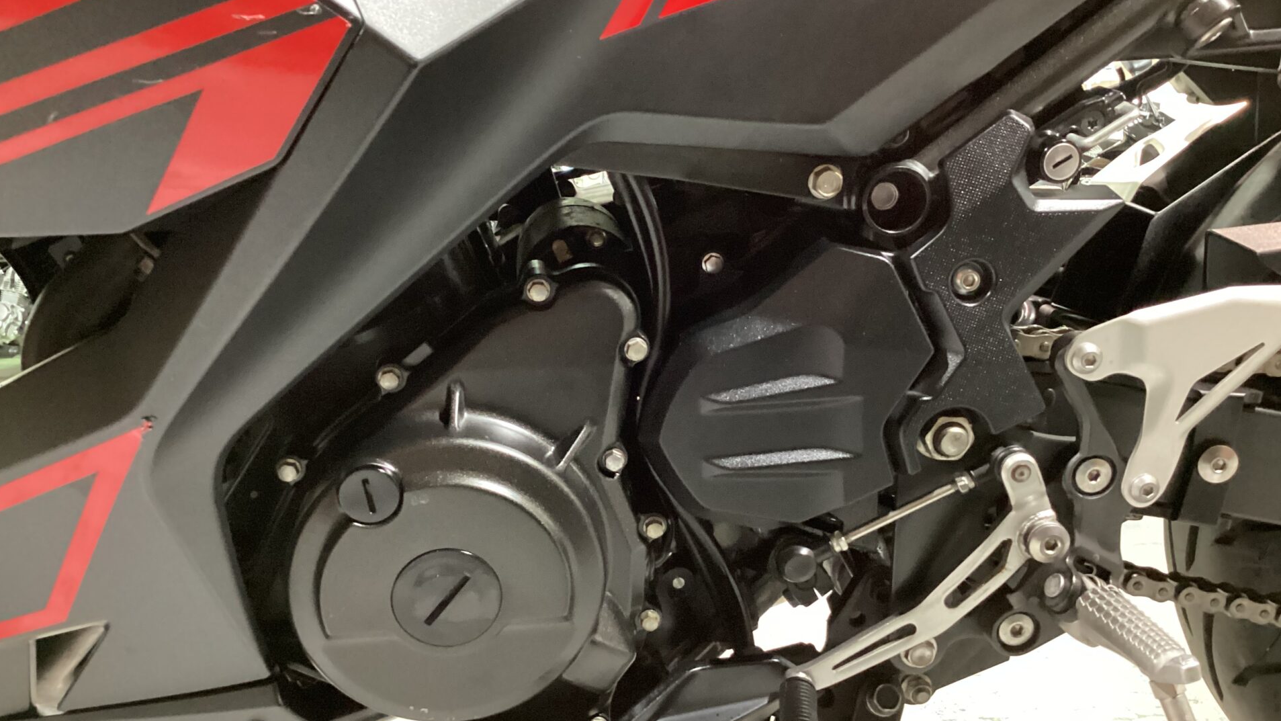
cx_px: 640
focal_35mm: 34
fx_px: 1155
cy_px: 360
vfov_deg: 34.7
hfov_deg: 58.0
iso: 640
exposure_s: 1/24
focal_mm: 3.3
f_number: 2.4
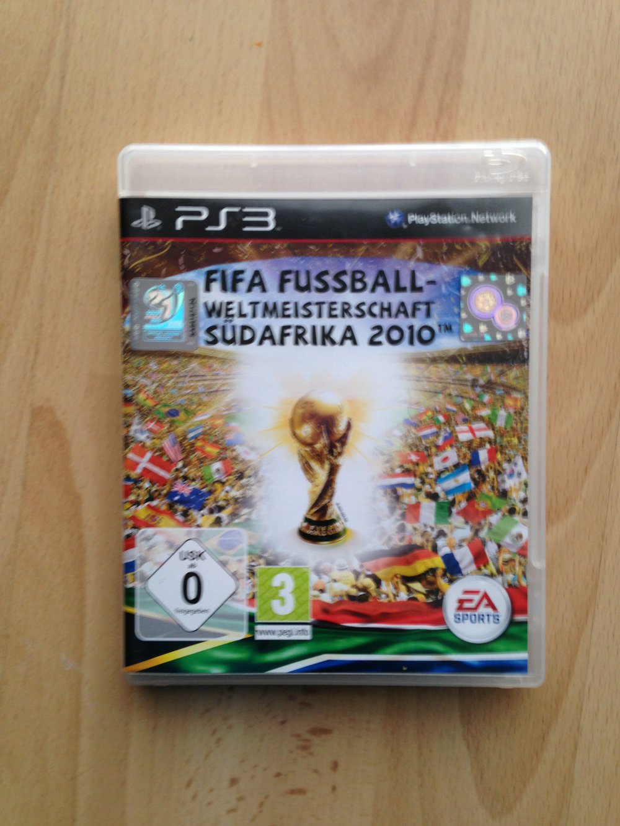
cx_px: 310
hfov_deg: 43.0
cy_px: 413
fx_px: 788
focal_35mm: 33
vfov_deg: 55.3
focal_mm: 4.12
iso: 50
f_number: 2.4
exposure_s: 1/24
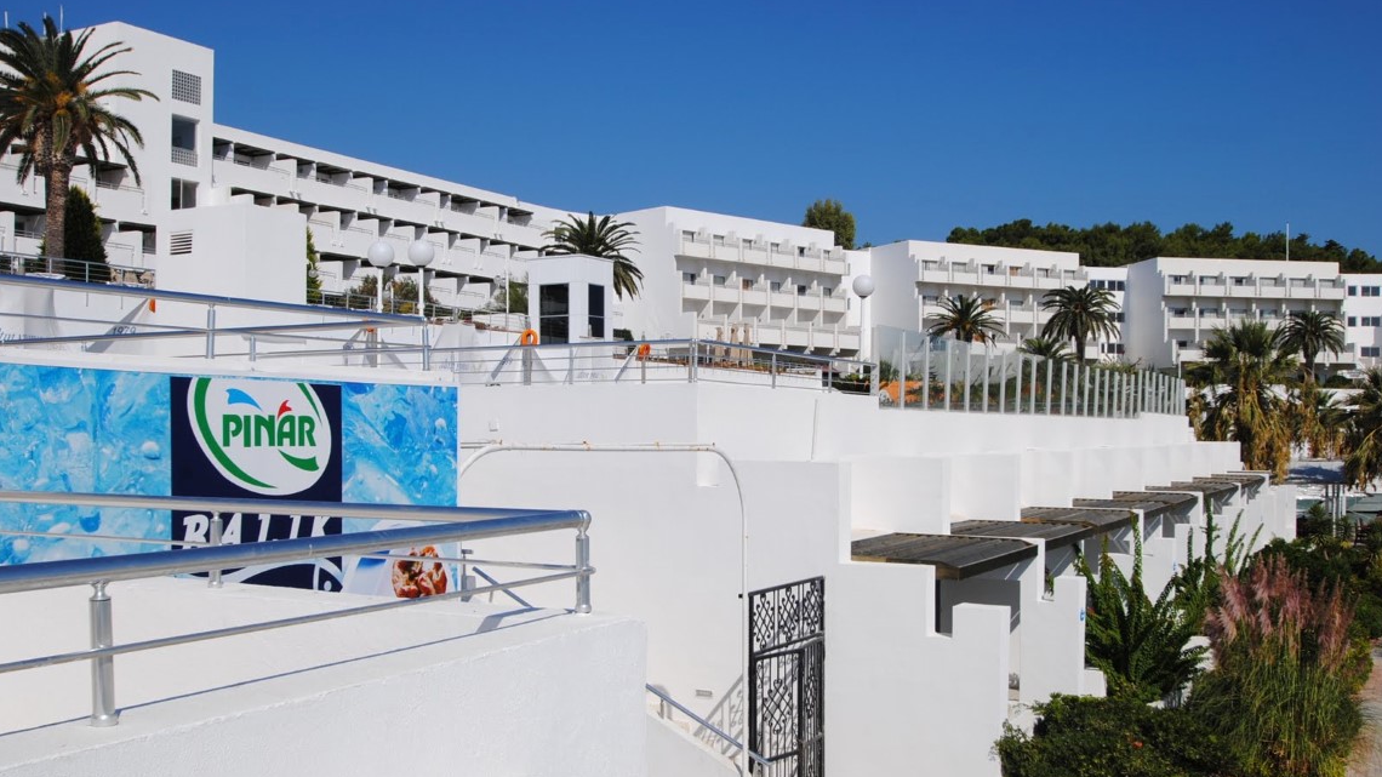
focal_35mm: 38
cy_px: 452
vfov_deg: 31.1
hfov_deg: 52.8
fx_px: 1392
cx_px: 694
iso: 100
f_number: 10
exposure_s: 1/400
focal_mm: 24
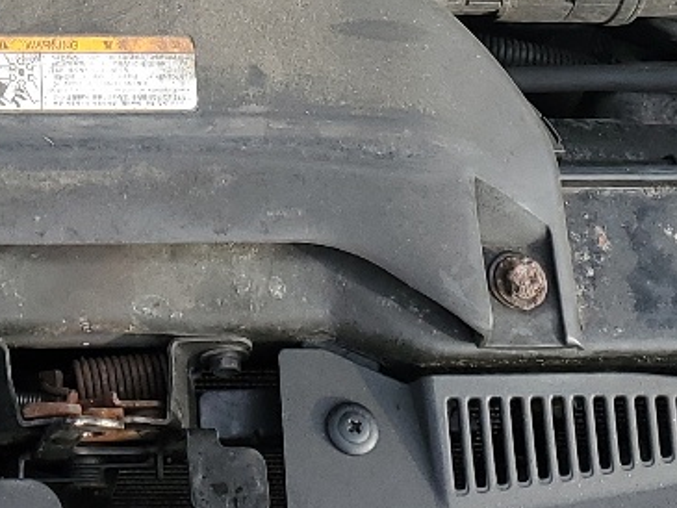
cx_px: 6
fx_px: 2230
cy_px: -334
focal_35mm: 114
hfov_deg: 16.9
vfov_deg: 12.2
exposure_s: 1/263
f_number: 1.5
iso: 50
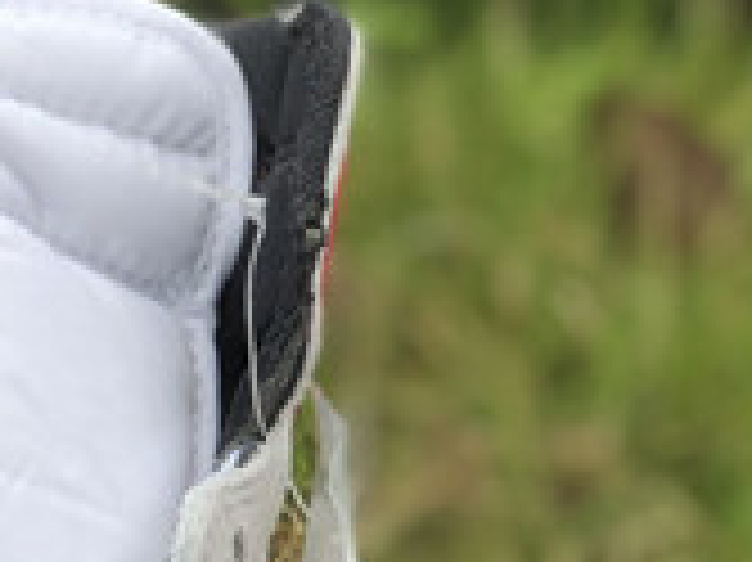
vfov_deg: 6.4
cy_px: 726
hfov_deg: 8.2
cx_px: -698
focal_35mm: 230
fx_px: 4993
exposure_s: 1/120
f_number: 2.4
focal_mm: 6
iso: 20
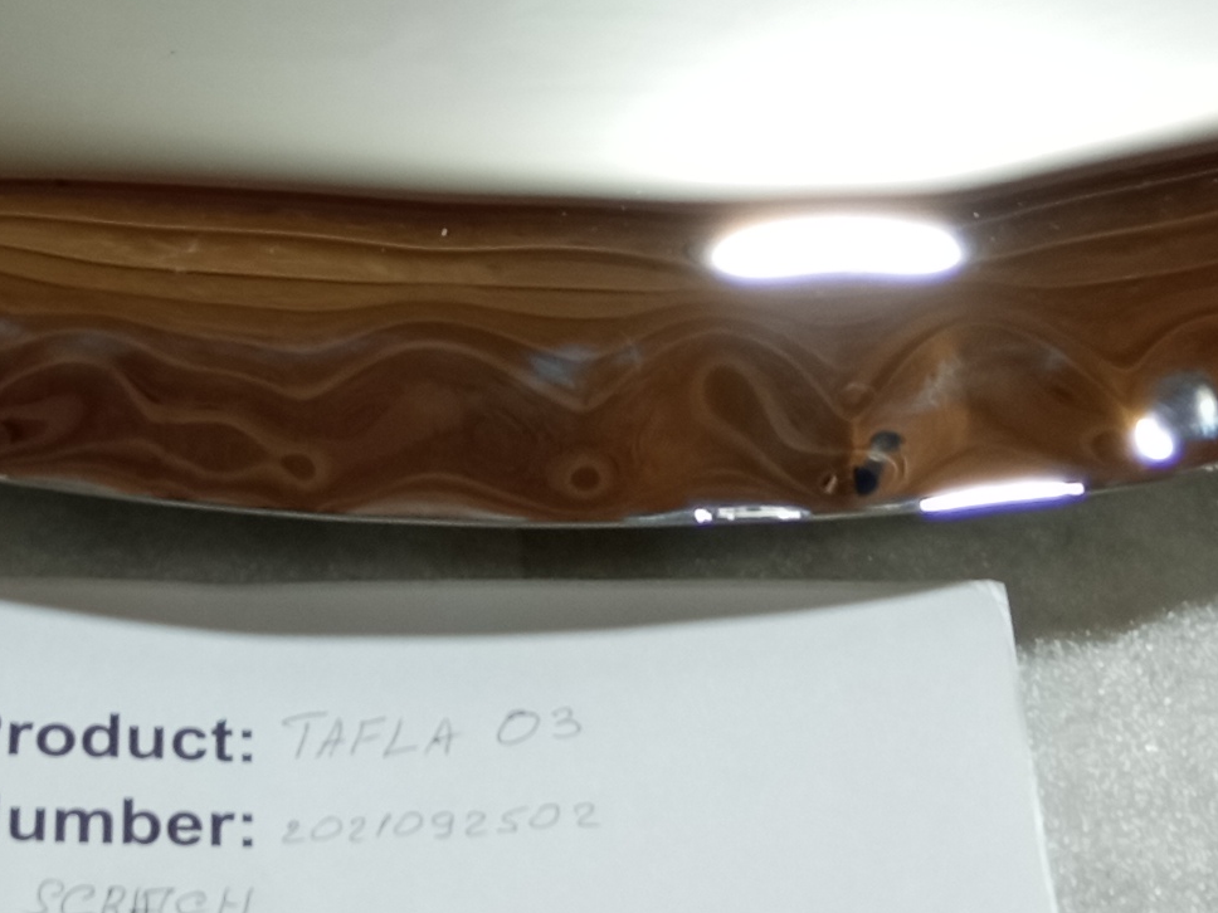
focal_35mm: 116
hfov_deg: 16.8
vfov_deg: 12.1
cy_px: -492
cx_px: 166
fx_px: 4082
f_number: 2.2
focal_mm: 3.79
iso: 113
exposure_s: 1/129
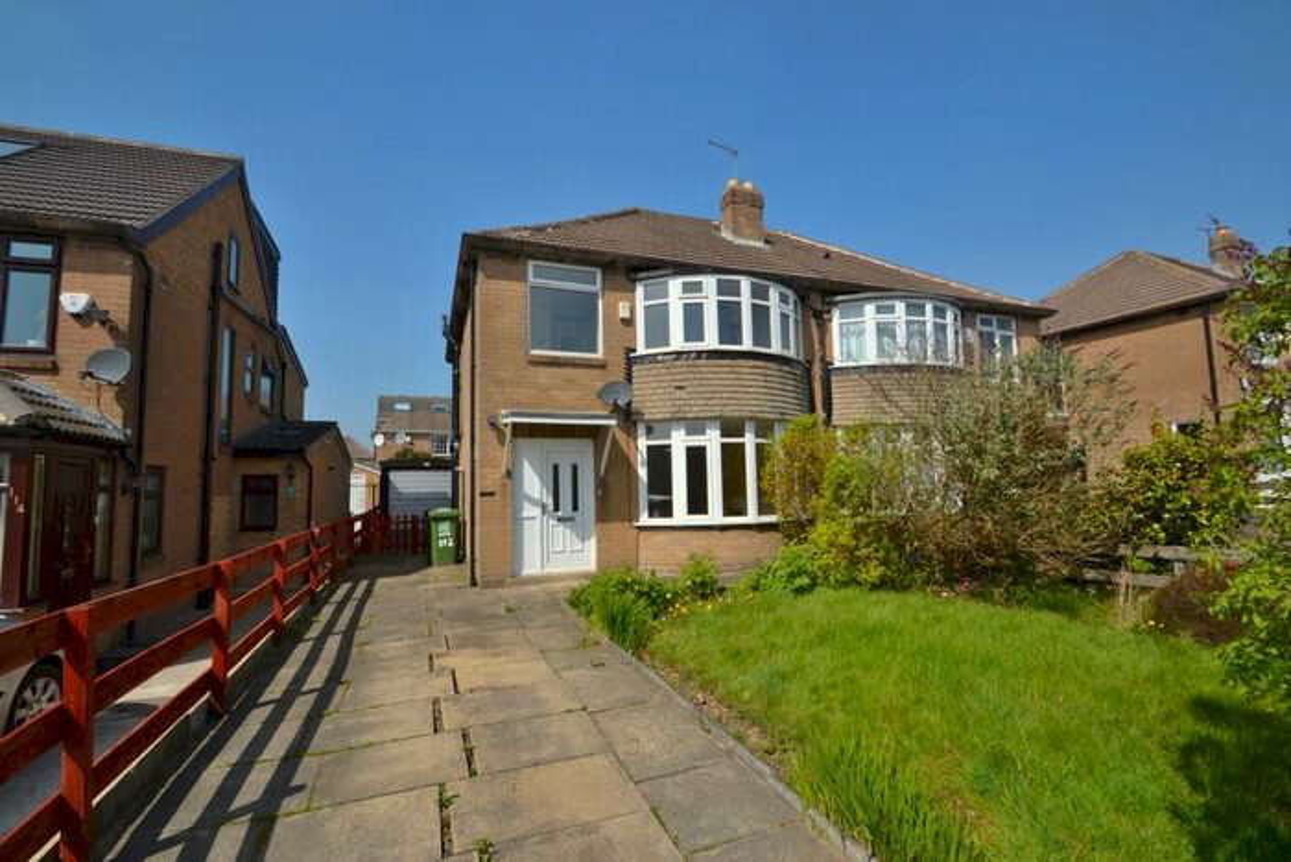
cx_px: 646
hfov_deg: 100.4
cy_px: 431
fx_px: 538
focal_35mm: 15
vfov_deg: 77.4
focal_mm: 10
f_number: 10
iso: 100
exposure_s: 1/200
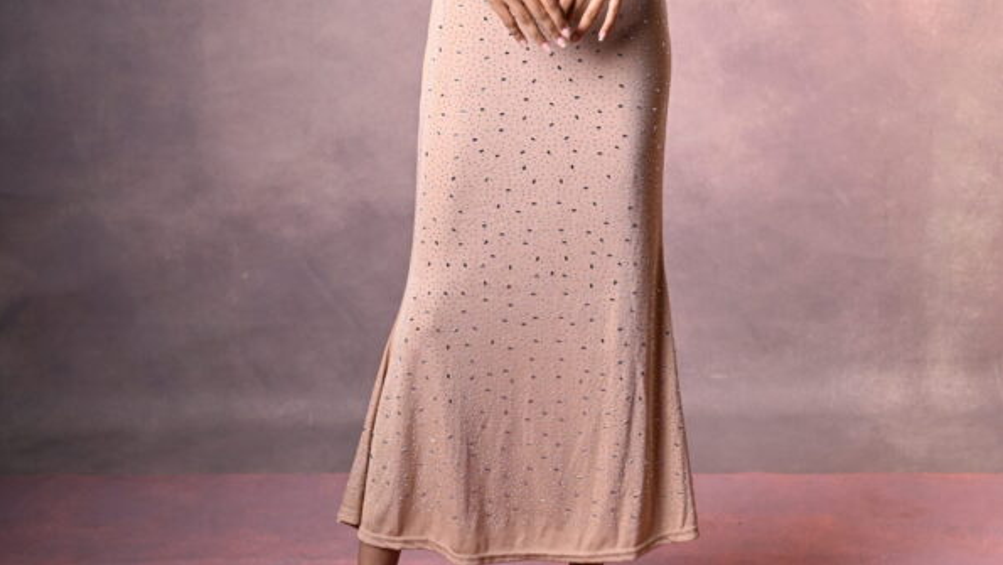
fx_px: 2102
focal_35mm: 79
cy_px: 109
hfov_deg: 26.8
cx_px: 501
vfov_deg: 15.2
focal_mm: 50
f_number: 4
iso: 250
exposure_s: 1/200
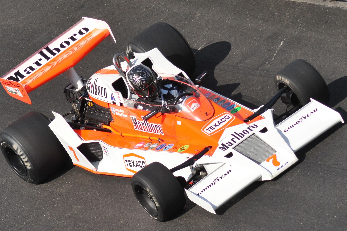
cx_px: 168
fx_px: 2056
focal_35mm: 214
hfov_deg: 9.6
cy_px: 113
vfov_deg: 6.4
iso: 400
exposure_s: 1/1600
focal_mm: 135
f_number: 6.3
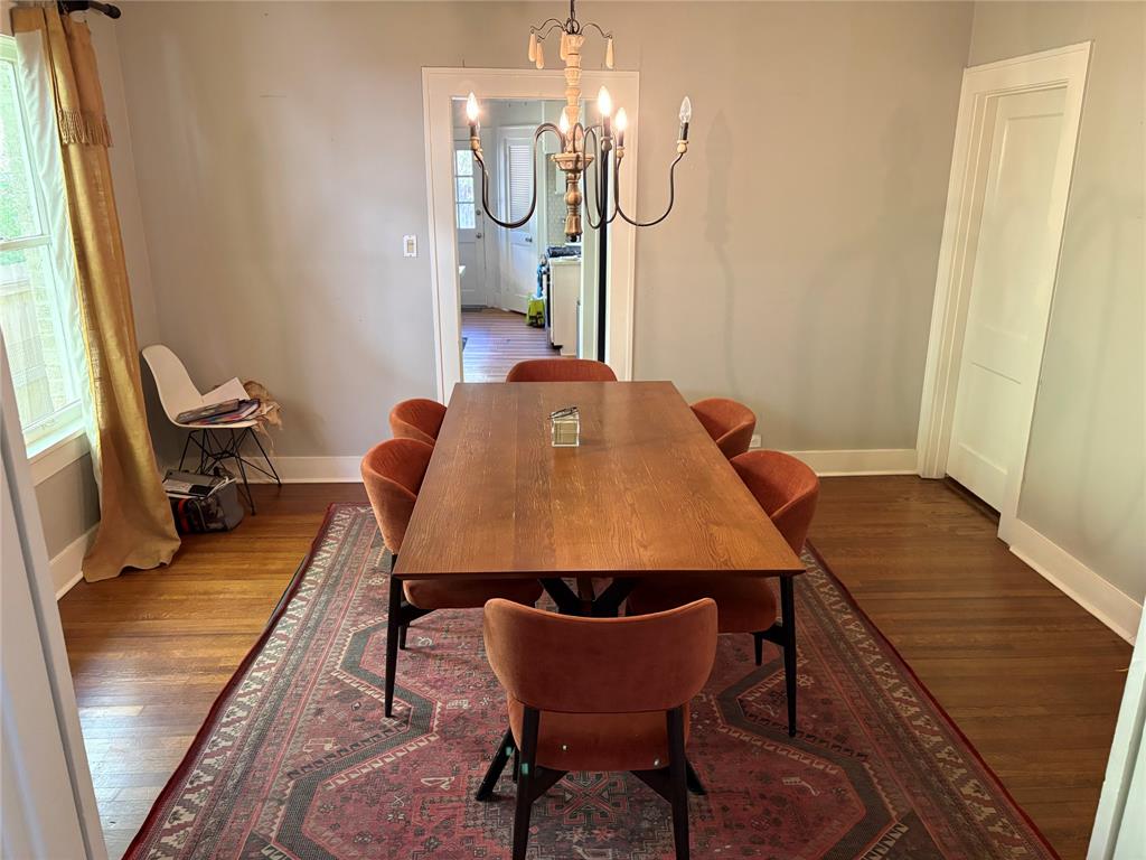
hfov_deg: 67.3
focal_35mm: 26
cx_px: 573
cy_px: 430
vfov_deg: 53.1
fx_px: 861
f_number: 1.6
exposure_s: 1/60
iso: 400
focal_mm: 5.96
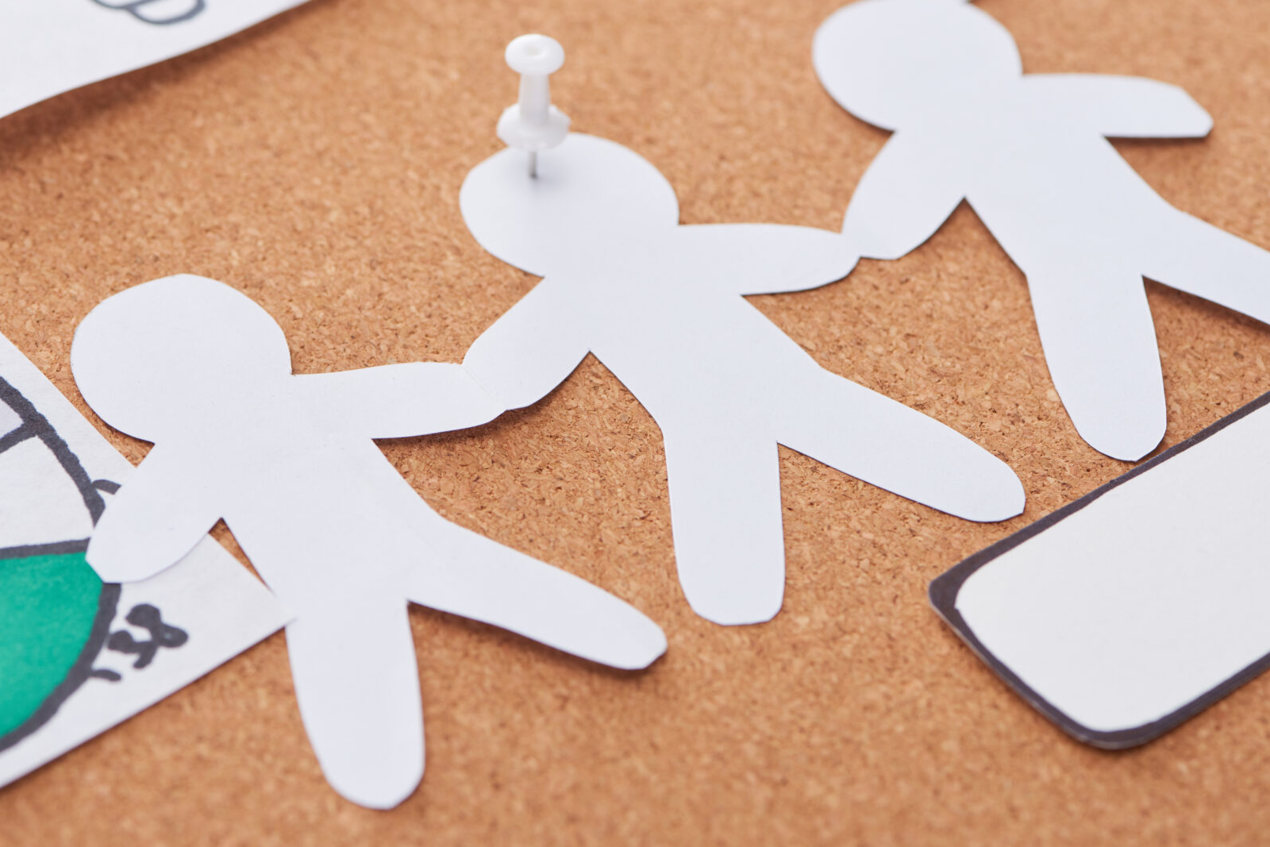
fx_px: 4445
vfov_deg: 10.9
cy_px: 385
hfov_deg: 16.2
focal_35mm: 126
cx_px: 515
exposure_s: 1/160
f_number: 9
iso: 200
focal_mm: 105
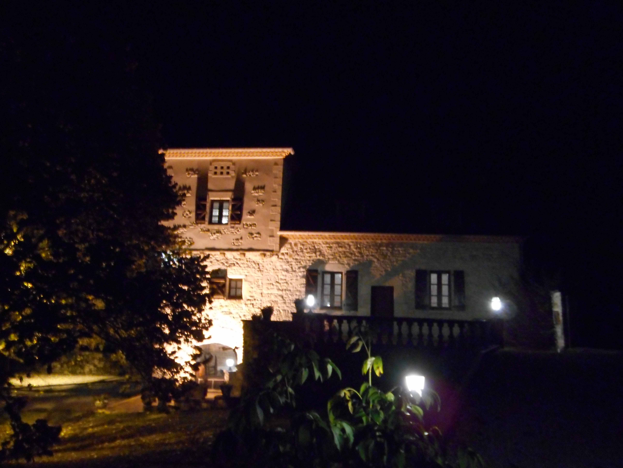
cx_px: 312
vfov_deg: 54.9
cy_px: 234
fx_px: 450
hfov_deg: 69.4
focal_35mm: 25
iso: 800
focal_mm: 4.5
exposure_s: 1/10
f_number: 3.5
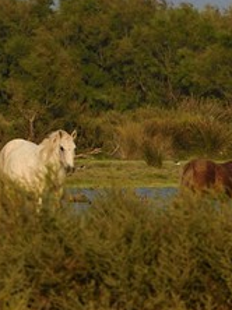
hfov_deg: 1.1
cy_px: 397
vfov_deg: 1.4
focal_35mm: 1386
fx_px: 12409
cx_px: 1061
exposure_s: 1/320
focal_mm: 200
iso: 200
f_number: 8
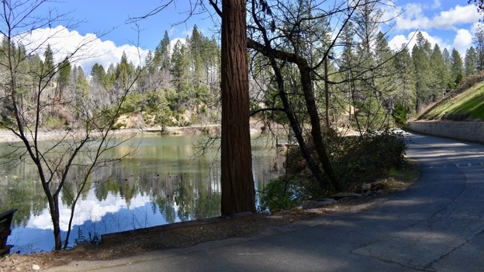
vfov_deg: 40.2
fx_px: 372
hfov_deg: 66.1
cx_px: 247
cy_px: 125
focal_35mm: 29
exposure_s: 1/250
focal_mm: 18
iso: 100
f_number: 7.1
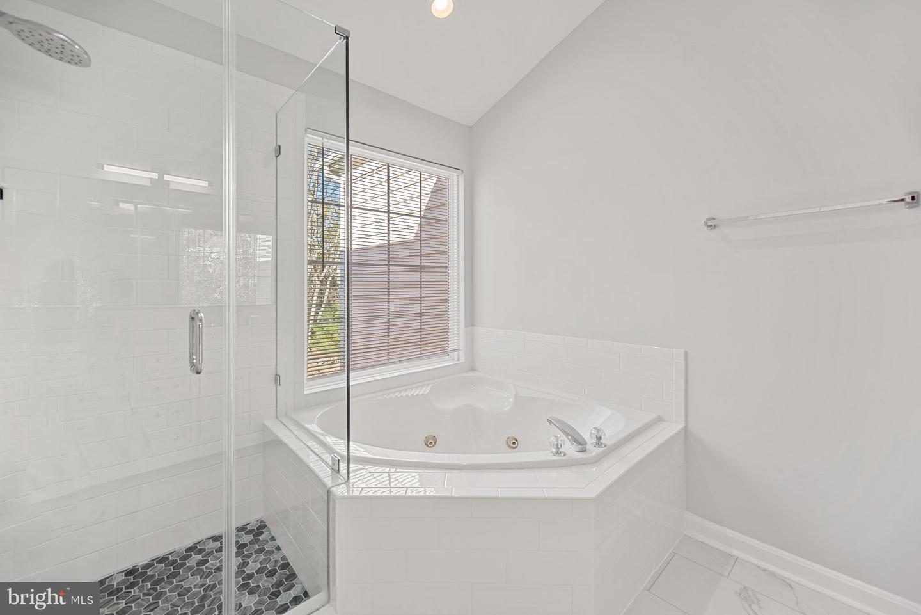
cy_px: 308
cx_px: 460
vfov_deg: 81.2
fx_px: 358
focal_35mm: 14
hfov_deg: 104.2
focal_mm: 14
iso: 100
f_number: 4
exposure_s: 1/40
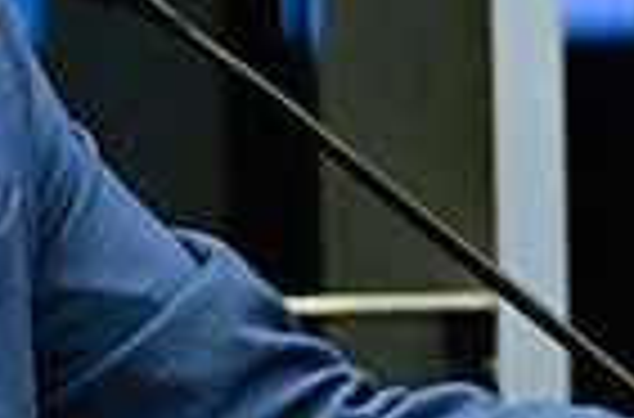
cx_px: 202
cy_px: 193
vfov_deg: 1.4
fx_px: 17675
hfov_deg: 2.1
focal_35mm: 1007
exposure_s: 1/160
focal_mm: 165
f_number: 4
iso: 6400
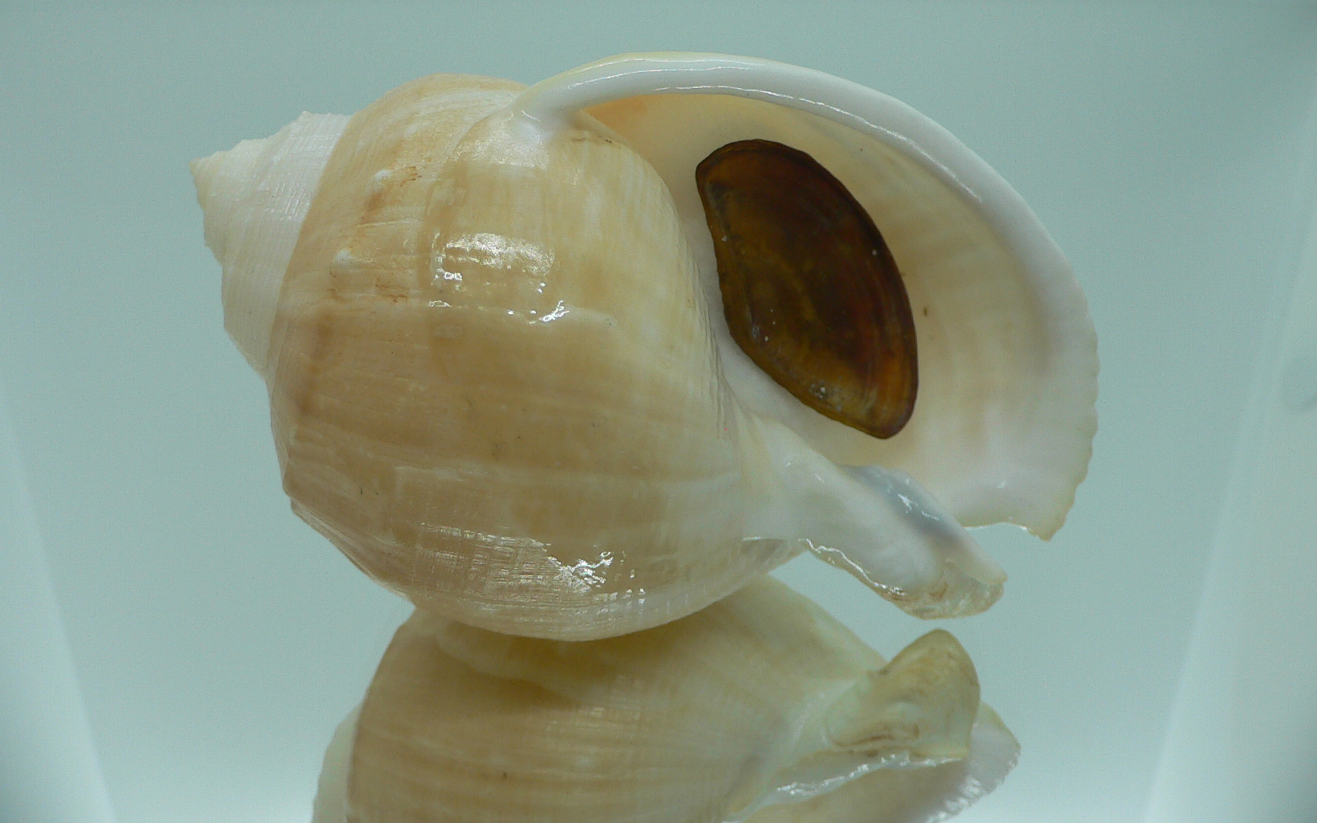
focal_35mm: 38
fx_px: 1364
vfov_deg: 33.5
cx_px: 650
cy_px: 330
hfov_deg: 51.5
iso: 80
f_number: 2.8
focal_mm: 4.6
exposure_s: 1/60
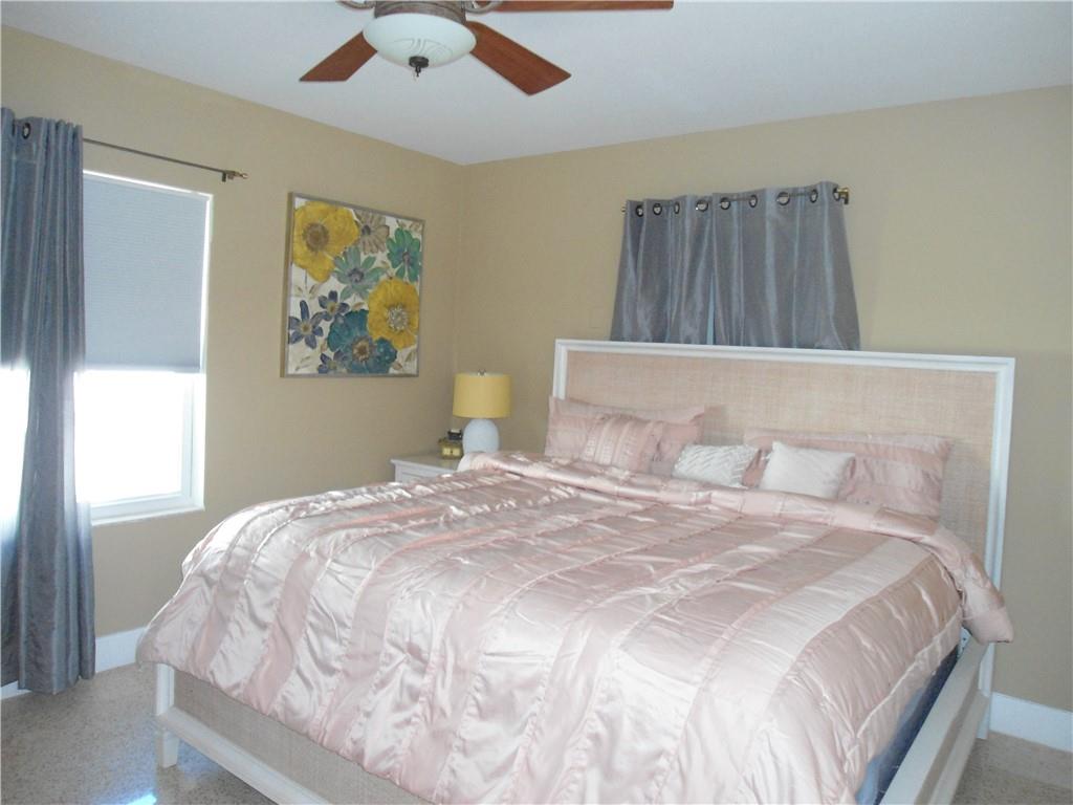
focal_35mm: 26
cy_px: 402
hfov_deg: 67.3
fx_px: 806
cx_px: 536
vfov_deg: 53.1
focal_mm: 4.7
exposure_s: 1/30
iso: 400
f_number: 2.8
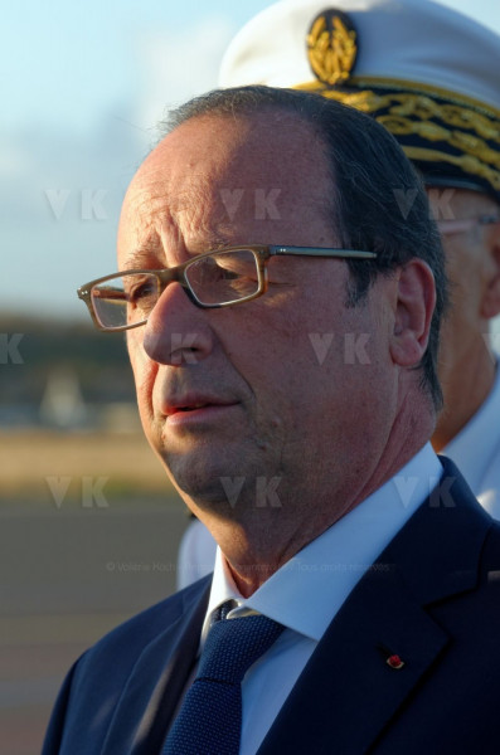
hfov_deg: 5.7
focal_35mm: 240
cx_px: 250
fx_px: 5026
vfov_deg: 8.6
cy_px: 378
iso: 250
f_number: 8
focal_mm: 160
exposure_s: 1/200
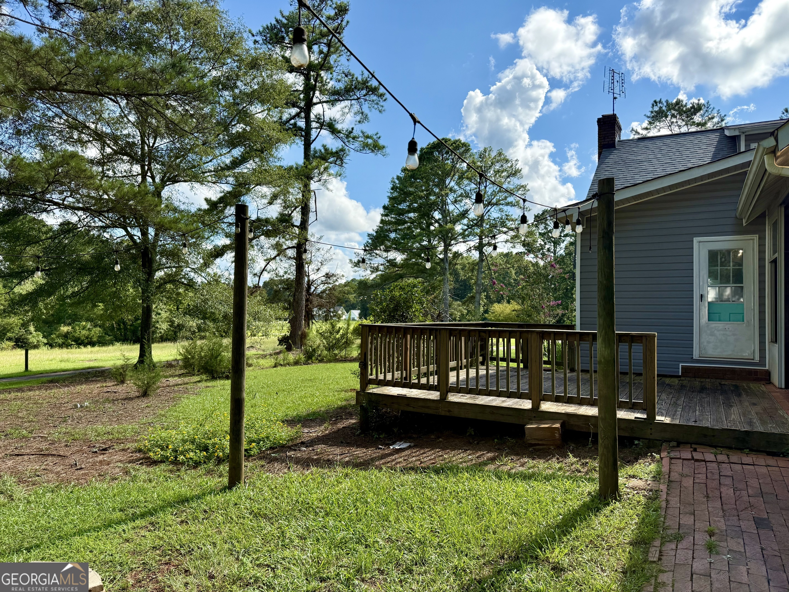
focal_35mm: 24
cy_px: 296
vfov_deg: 56.8
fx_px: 547
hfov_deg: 71.6
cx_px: 394
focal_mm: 6.76
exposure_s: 1/3279
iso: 100
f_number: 1.78
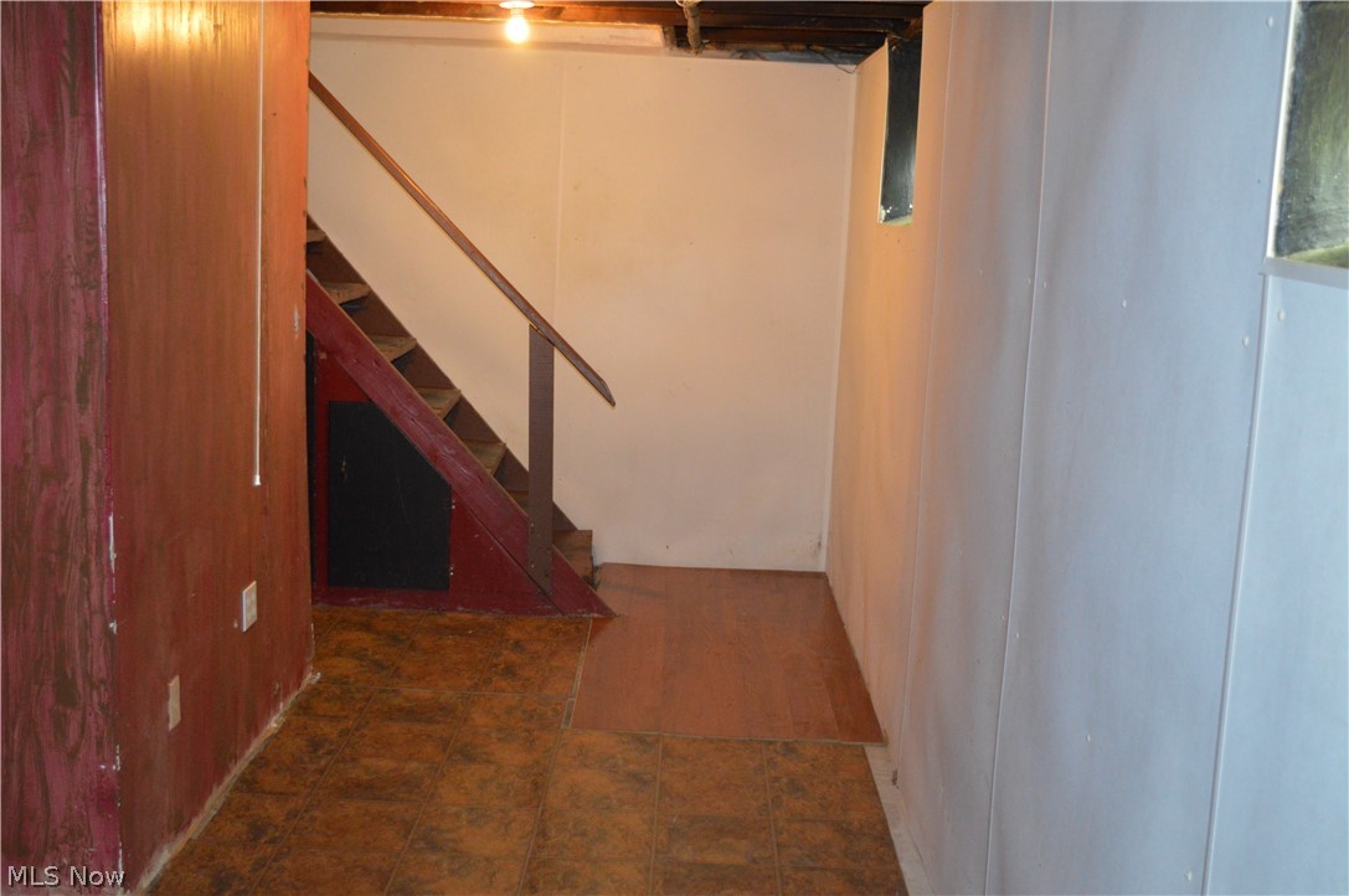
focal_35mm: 42
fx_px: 1572
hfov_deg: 46.4
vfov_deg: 31.8
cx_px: 674
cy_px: 448
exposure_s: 1/60
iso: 2500
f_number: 4.2
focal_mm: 28
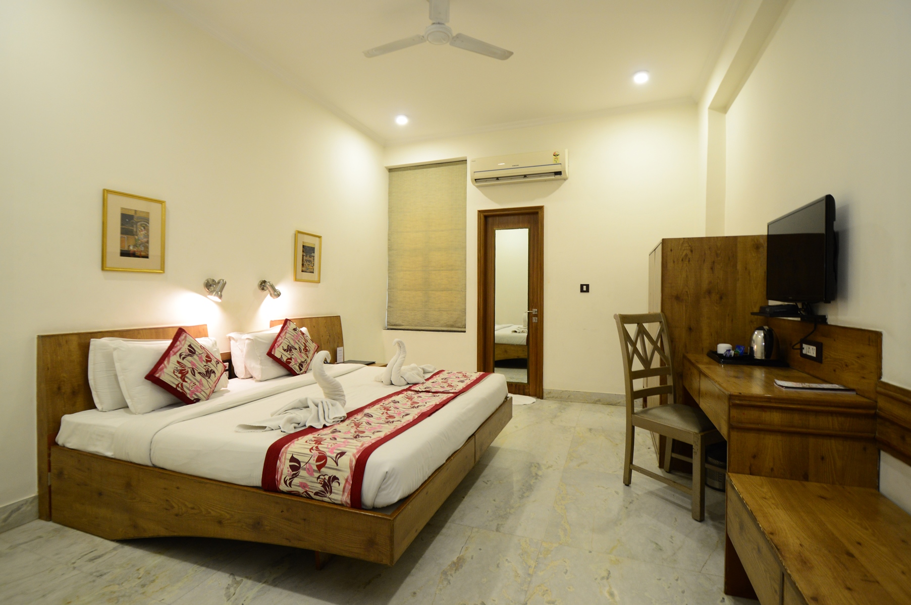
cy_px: 302
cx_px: 456
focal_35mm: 15
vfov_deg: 77.2
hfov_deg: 100.4
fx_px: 379
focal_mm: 10
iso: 400
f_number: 3.5
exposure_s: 1/10
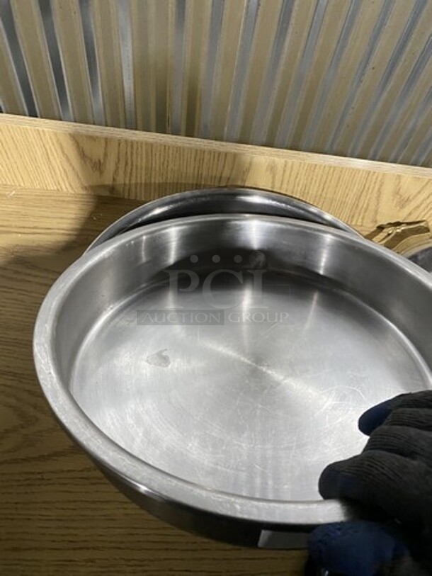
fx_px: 433
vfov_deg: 67.3
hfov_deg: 53.1
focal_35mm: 26
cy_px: 288
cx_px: 216
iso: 500
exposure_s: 1/60
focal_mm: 4.25
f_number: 1.8
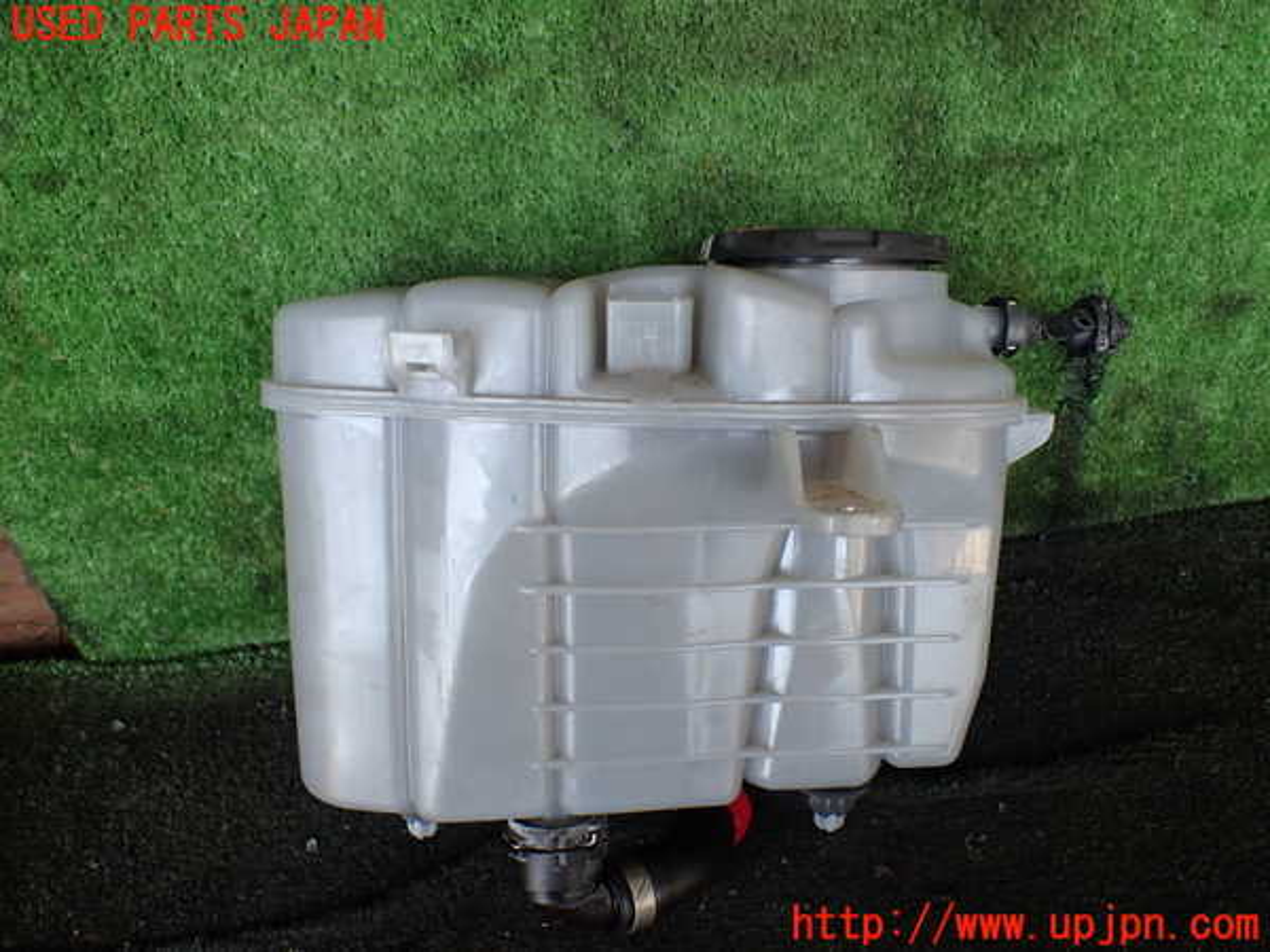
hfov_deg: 60.0
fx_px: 1101
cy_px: 476
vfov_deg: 46.8
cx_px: 635
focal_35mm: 30
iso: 125
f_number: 2.3
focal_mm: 5.4
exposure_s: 1/125
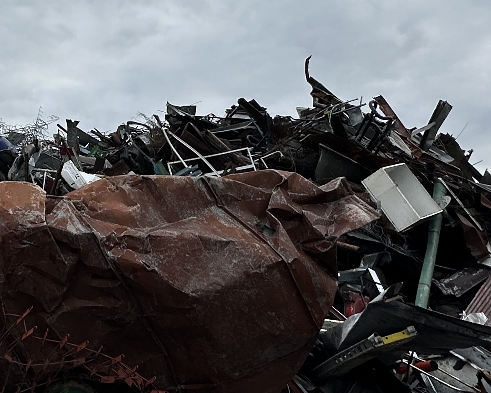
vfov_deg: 31.6
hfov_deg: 36.8
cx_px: 39
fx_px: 683
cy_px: 106
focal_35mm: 47
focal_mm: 2.22
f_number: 2.2
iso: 50
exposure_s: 1/1014
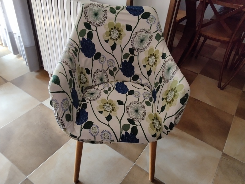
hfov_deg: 67.3
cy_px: 92
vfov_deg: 53.1
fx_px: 184
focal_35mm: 26
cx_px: 122
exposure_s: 1/50
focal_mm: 2.78
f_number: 2
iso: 127
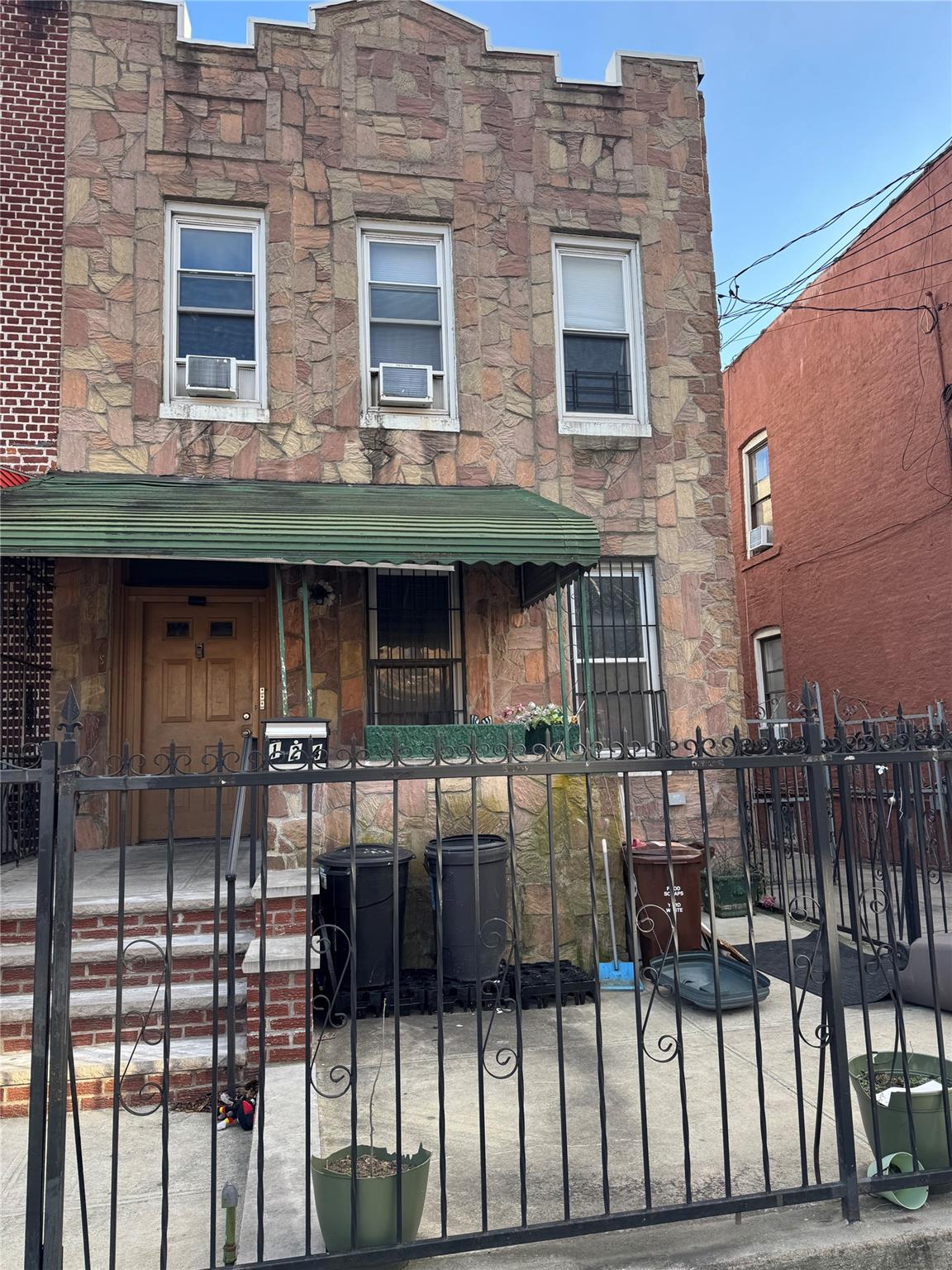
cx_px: 476
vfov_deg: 71.6
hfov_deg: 56.8
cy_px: 635
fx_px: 880
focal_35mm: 24
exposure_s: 1/588
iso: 80
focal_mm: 6.76
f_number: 1.78
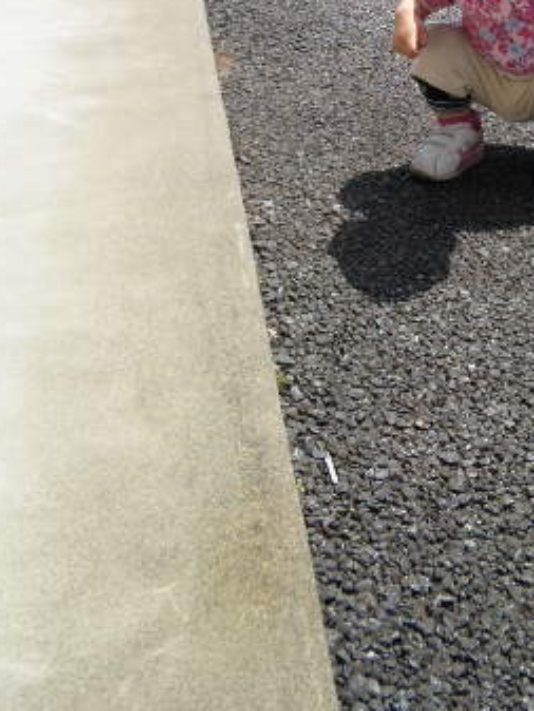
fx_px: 1131
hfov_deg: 25.9
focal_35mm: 55
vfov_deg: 33.5
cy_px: 103
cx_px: 462
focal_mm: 4.82
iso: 100
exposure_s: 1/914
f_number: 2.8
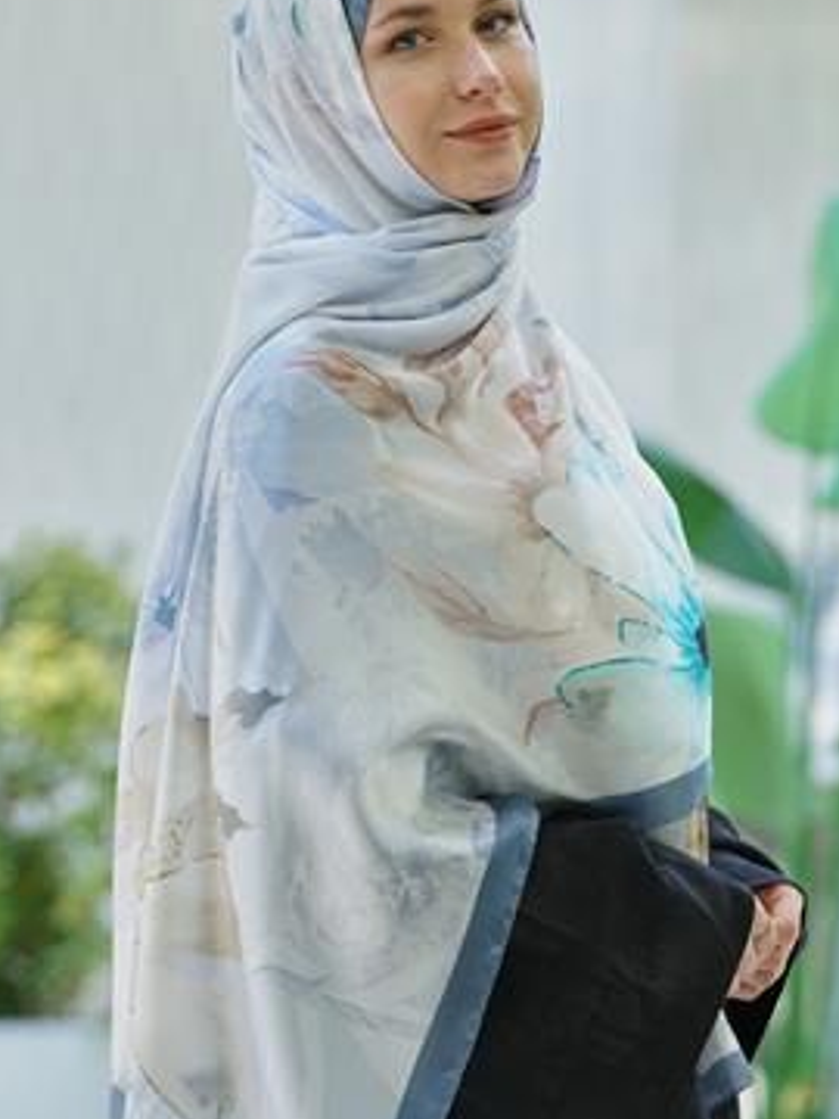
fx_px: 6205
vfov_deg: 10.3
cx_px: 401
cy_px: 472
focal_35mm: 192
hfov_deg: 7.7
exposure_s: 1/125
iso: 500
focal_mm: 155
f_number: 5.6
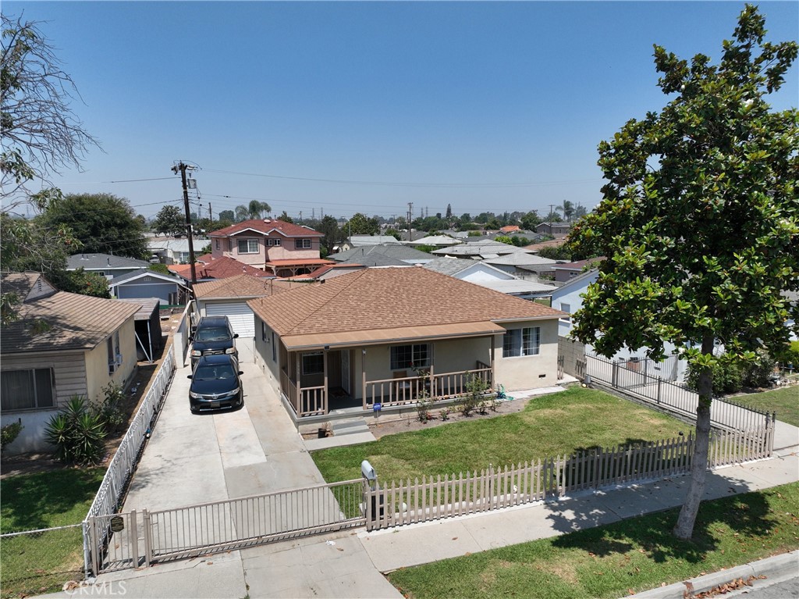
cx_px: 400
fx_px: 554
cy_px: 300
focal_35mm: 24
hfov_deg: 71.6
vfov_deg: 56.8
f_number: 2.8
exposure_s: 1/2000
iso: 100
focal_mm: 12.29
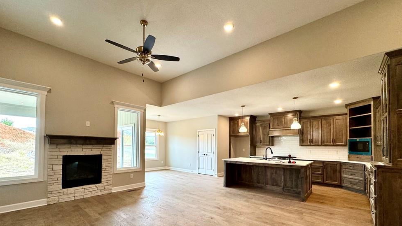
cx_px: 196
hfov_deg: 99.4
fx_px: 171
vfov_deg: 65.9
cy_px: 144
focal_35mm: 16
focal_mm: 2.22
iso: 125
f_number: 2.2
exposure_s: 1/120
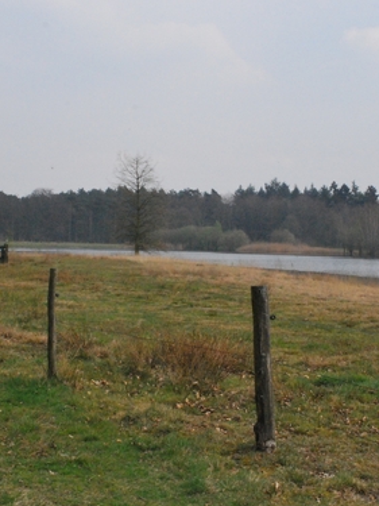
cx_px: 218
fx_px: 876
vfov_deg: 32.2
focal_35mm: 60
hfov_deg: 24.4
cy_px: 241
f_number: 14
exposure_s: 1/800
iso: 1600
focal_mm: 26
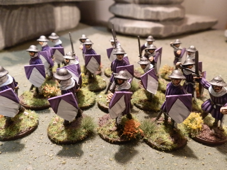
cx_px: 114
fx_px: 184
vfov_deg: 49.7
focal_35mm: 28
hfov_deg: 63.4
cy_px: 85
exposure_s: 1/40
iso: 400
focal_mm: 5
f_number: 3.1
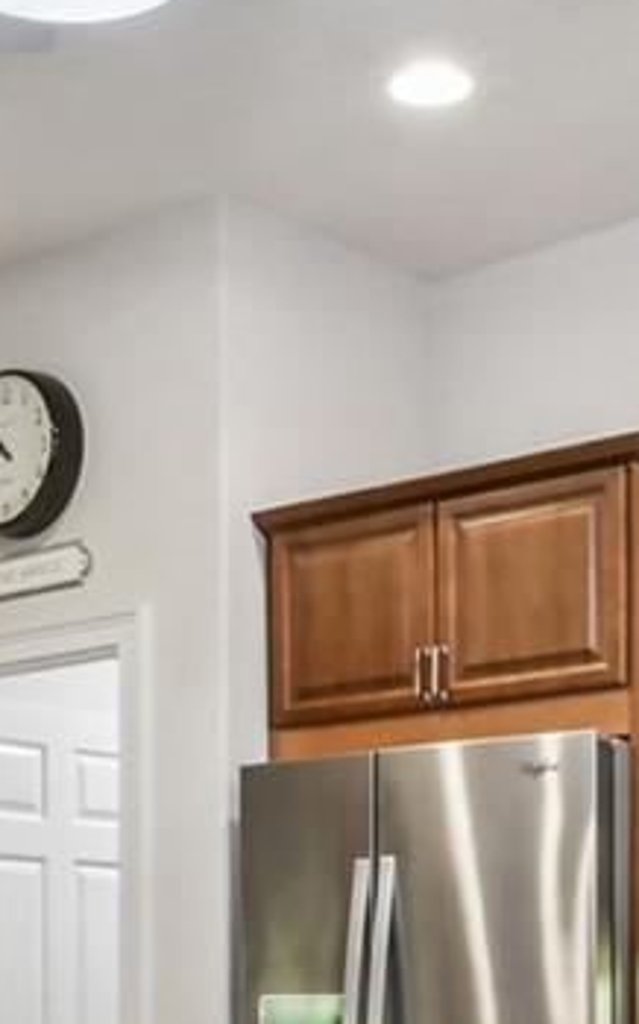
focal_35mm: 70
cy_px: 1030
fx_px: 1951
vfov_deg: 27.6
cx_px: 252
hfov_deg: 18.6
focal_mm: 10
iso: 100
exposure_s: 2.5
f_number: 22
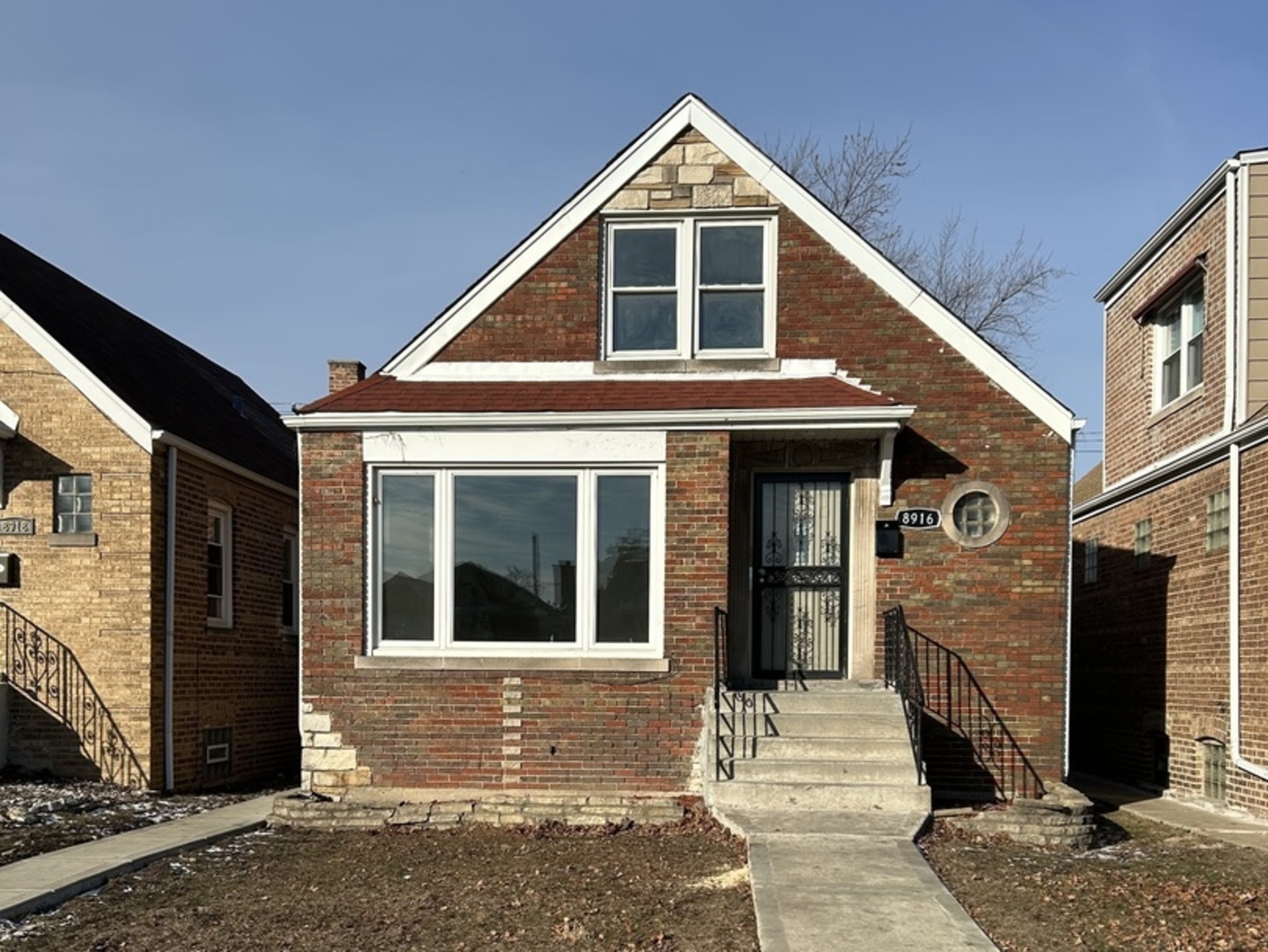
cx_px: 634
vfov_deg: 53.1
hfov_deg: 67.3
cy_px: 476
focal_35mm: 26
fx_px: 953
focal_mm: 5.7
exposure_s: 1/5319
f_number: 1.5
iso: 50
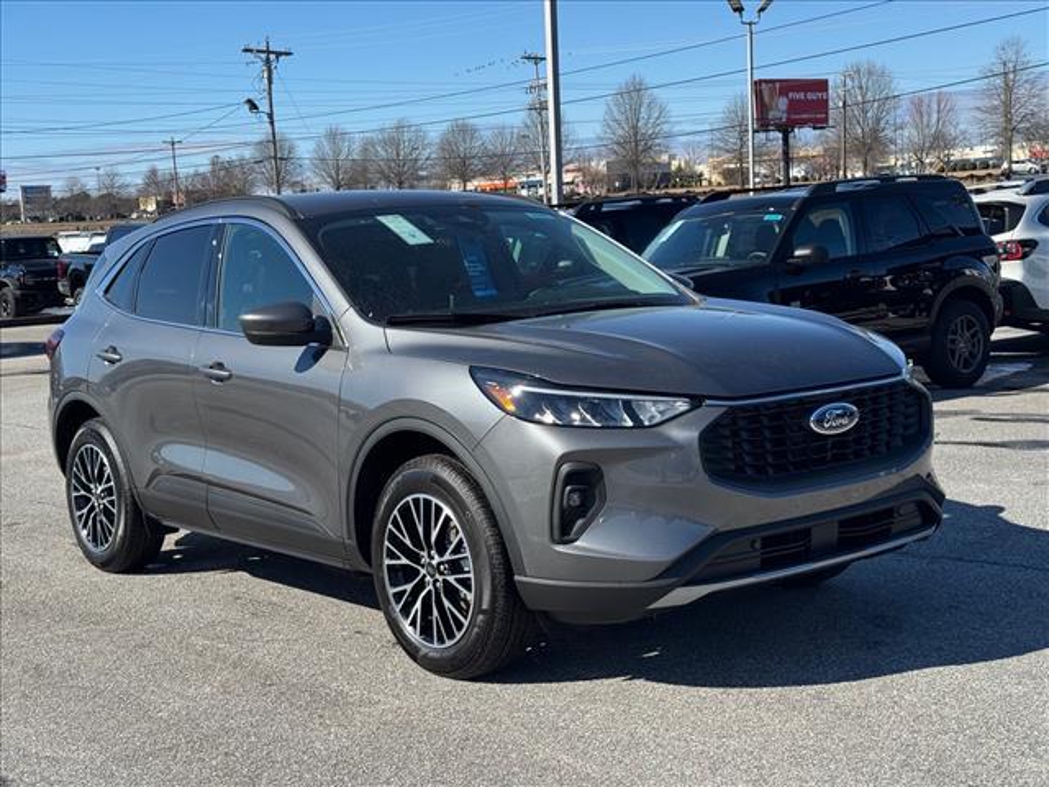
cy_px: 394
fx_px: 1455
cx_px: 524
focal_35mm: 48
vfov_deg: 30.3
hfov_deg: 39.7
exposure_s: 1/3257
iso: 64
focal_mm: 6.76
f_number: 1.78
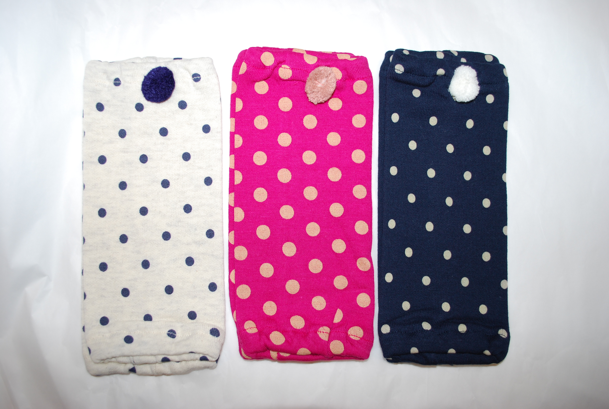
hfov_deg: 61.8
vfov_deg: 43.8
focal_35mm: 30
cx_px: 304
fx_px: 509
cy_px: 204
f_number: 3.8
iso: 200
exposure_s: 1/60
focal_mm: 20
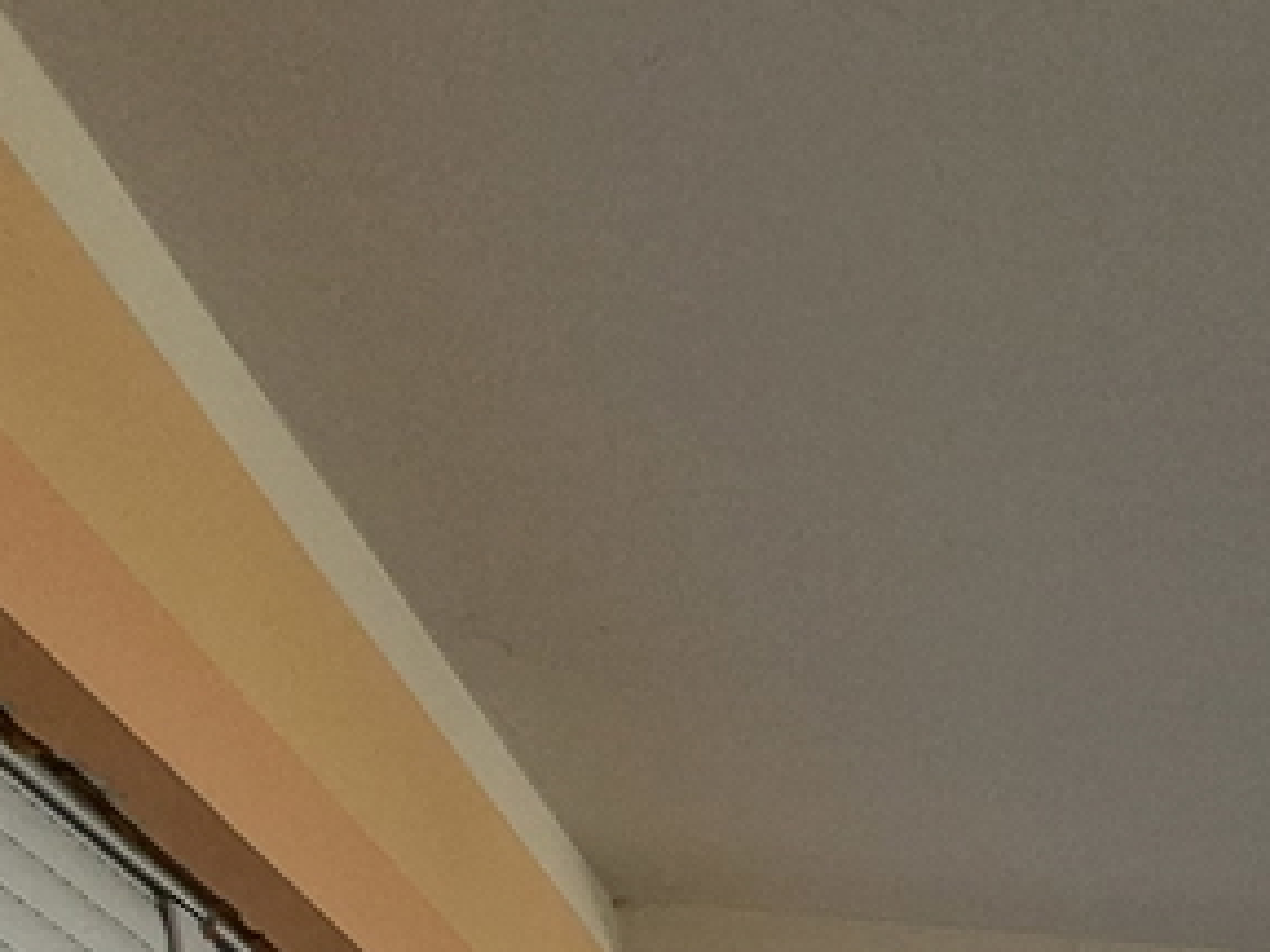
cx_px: 2024
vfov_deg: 14.7
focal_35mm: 65
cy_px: 2265
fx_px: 2385
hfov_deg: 22.8
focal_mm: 1.74
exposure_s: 1/684
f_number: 2.2
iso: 50
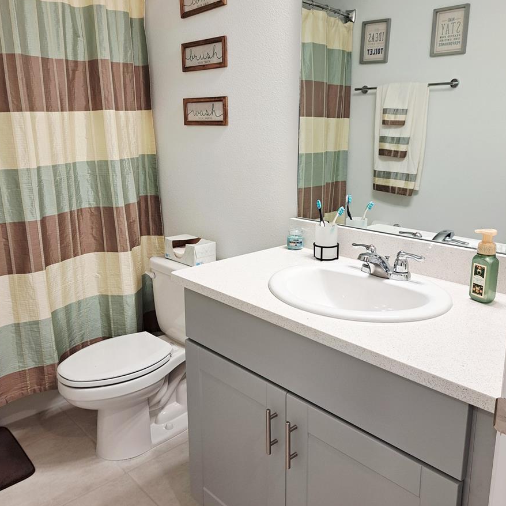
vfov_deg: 55.6
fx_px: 480
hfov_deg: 55.6
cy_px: 249
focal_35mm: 29
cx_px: 252
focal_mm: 5.23
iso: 80
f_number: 1.8
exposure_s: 1/60.2
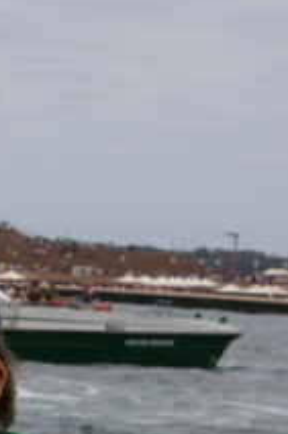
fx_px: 2446
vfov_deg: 10.1
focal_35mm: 204
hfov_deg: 6.7
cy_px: 377
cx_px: -88
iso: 200
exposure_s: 1/500
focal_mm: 45
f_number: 11
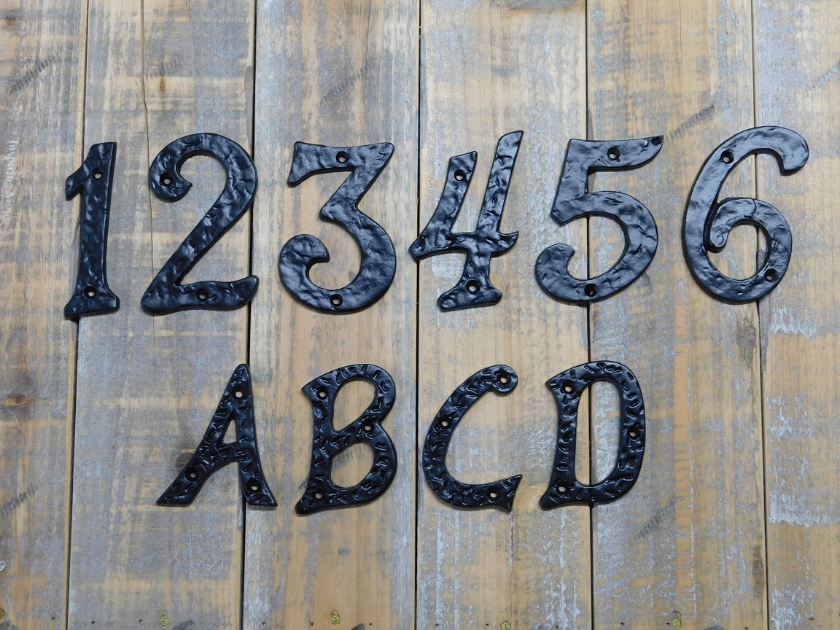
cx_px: 420
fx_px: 1238
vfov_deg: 28.6
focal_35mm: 51
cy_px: 315
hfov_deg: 37.5
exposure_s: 1/30
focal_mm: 9
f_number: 3.8
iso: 180
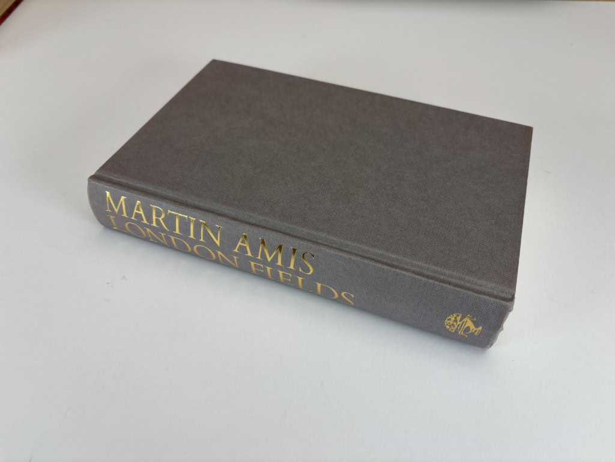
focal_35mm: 26
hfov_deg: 67.3
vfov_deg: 53.1
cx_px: 308
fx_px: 462
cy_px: 231
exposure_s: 1/173
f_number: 1.6
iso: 40
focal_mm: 6
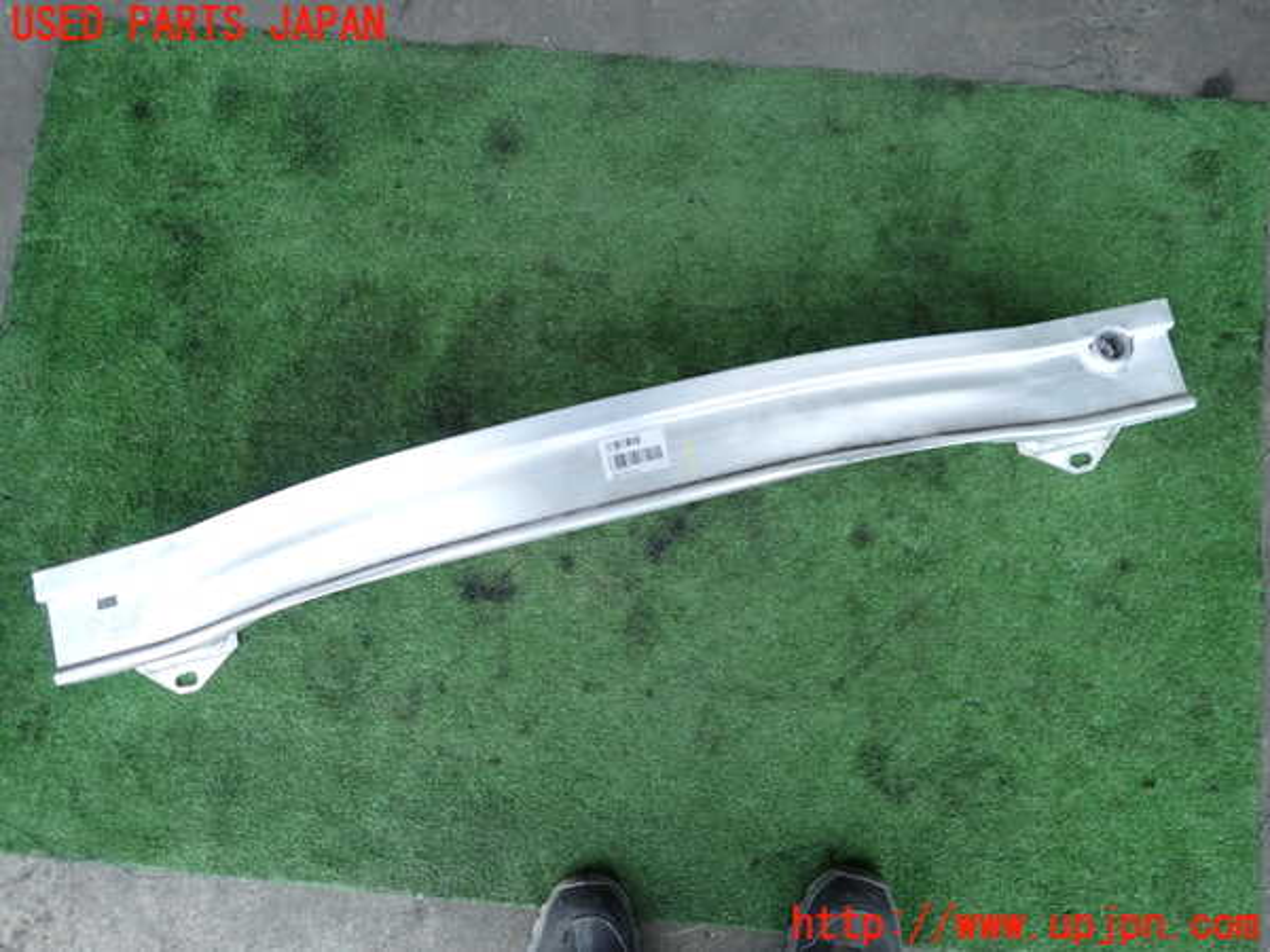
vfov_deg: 54.9
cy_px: 476
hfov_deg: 69.4
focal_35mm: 25
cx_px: 635
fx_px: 917
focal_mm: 4.5
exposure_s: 1/30
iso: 200
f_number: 2
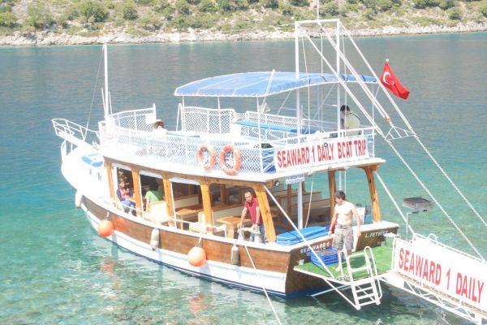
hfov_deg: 28.1
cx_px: 244
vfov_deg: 18.9
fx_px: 974
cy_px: 162
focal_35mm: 72
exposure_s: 1/200
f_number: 9
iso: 250
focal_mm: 48
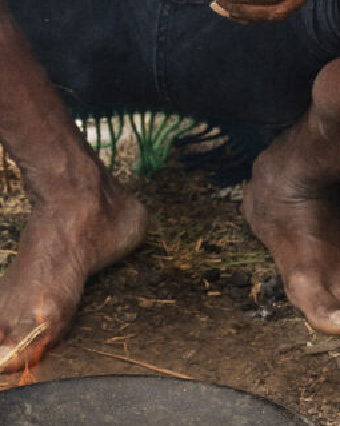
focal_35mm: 309
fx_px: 3889
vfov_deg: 6.3
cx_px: 115
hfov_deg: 5.0
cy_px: 175
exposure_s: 1/500
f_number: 5
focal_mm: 41
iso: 400
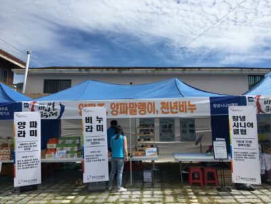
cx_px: 136
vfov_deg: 48.2
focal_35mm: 29
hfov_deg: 61.7
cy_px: 102
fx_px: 227
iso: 25
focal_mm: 4.15
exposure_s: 1/2404
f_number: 2.2
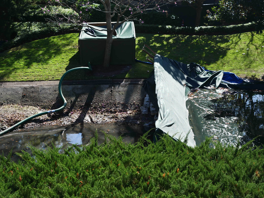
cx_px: 132
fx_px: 519
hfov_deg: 28.6
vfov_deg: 21.6
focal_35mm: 68
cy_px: 99
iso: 200
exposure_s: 1/640
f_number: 3.8
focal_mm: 34
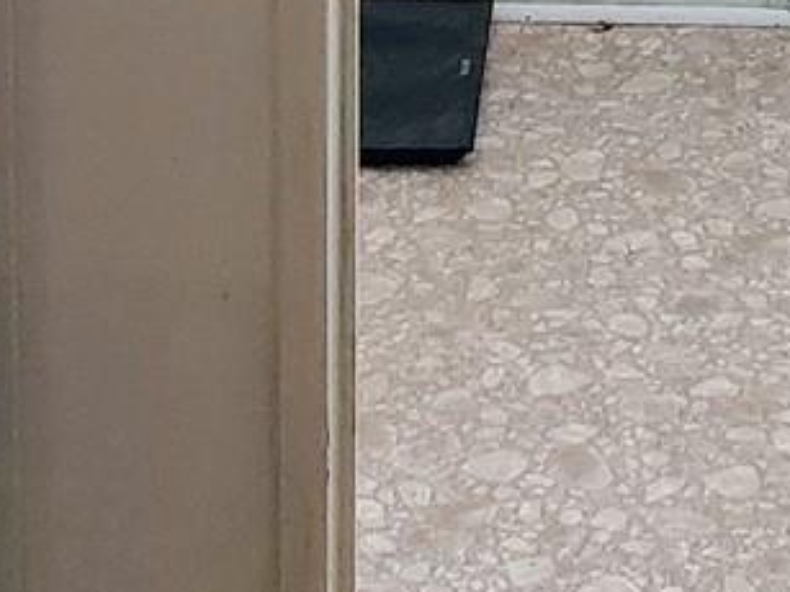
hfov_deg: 13.4
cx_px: 664
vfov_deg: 9.5
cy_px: -584
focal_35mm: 146
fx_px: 3331
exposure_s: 1/60
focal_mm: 2.91
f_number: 1.9
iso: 100
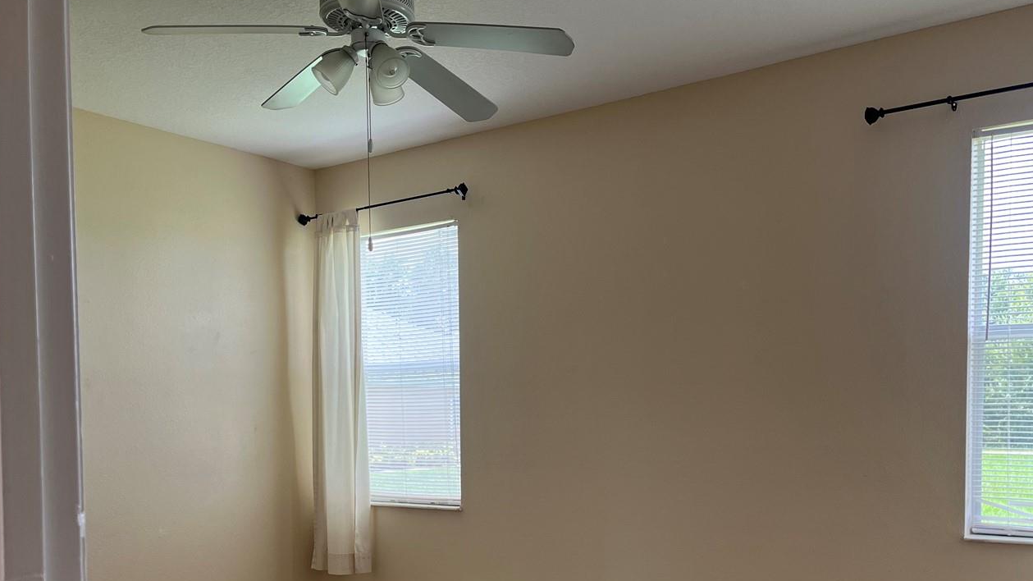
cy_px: 454
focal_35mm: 36
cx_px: 526
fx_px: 986
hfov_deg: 55.3
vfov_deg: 32.1
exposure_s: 1/133
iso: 64
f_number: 1.6
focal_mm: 5.1
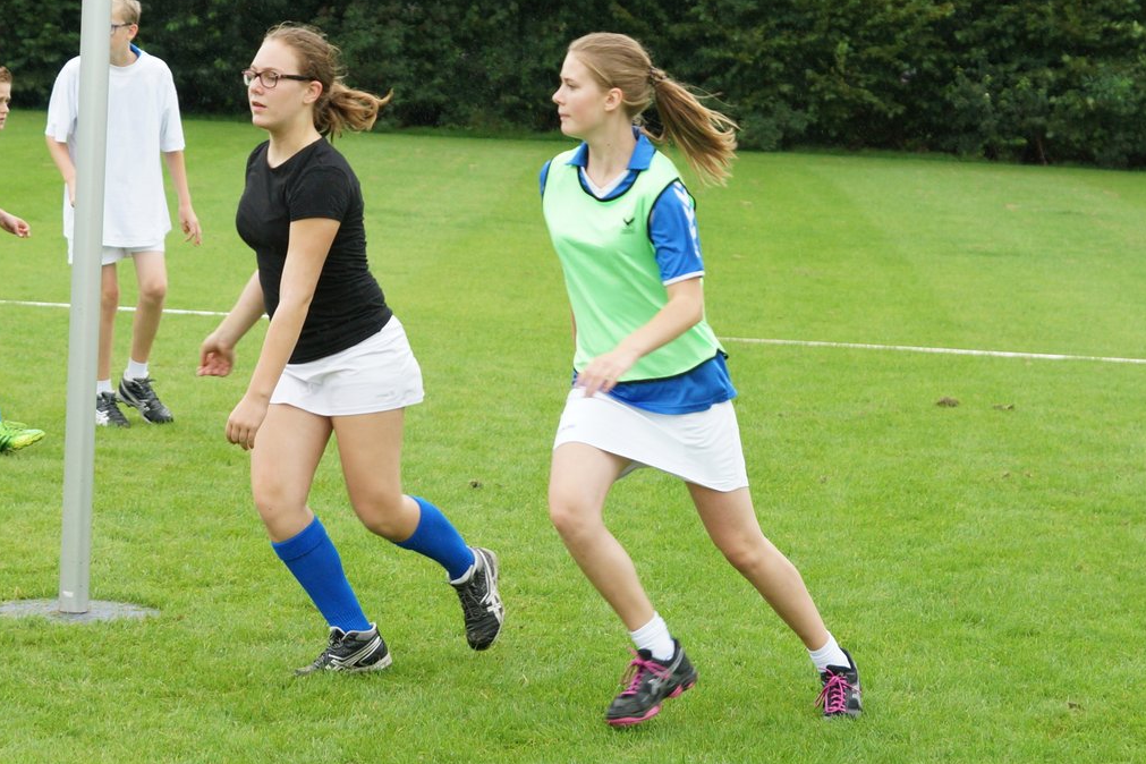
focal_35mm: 76
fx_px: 2419
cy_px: 382
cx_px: 577
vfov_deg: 17.9
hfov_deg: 26.7
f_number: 3.2
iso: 320
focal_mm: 50
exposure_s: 1/400
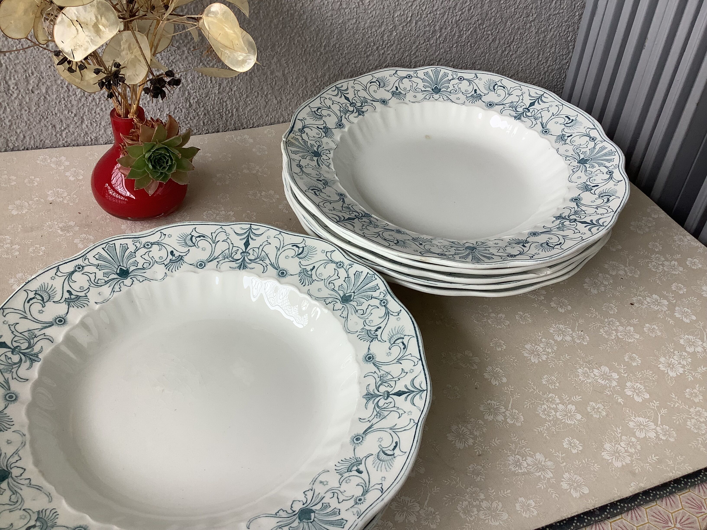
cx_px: 354
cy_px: 265
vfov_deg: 45.4
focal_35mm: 31
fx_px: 633
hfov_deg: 58.4
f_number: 2.4
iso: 40
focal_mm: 3.3
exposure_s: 1/120
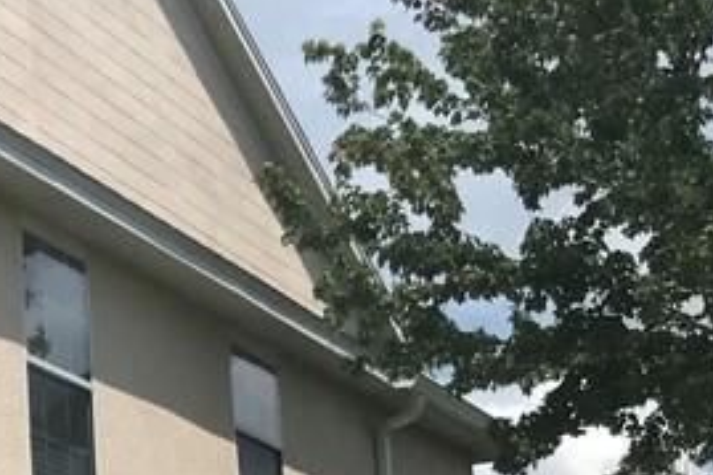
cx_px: -504
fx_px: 2197
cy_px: 480
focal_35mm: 111
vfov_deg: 12.2
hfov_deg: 16.1
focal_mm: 3.99
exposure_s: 1/4000
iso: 20
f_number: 1.8
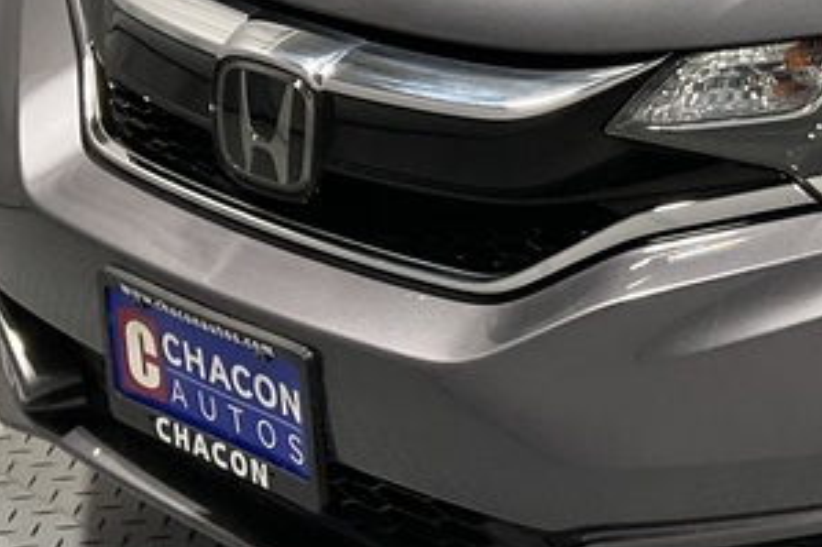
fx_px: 2214
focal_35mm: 97
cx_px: 1047
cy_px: -58
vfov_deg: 13.8
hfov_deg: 19.5
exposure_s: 1/50
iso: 64
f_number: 1.8
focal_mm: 3
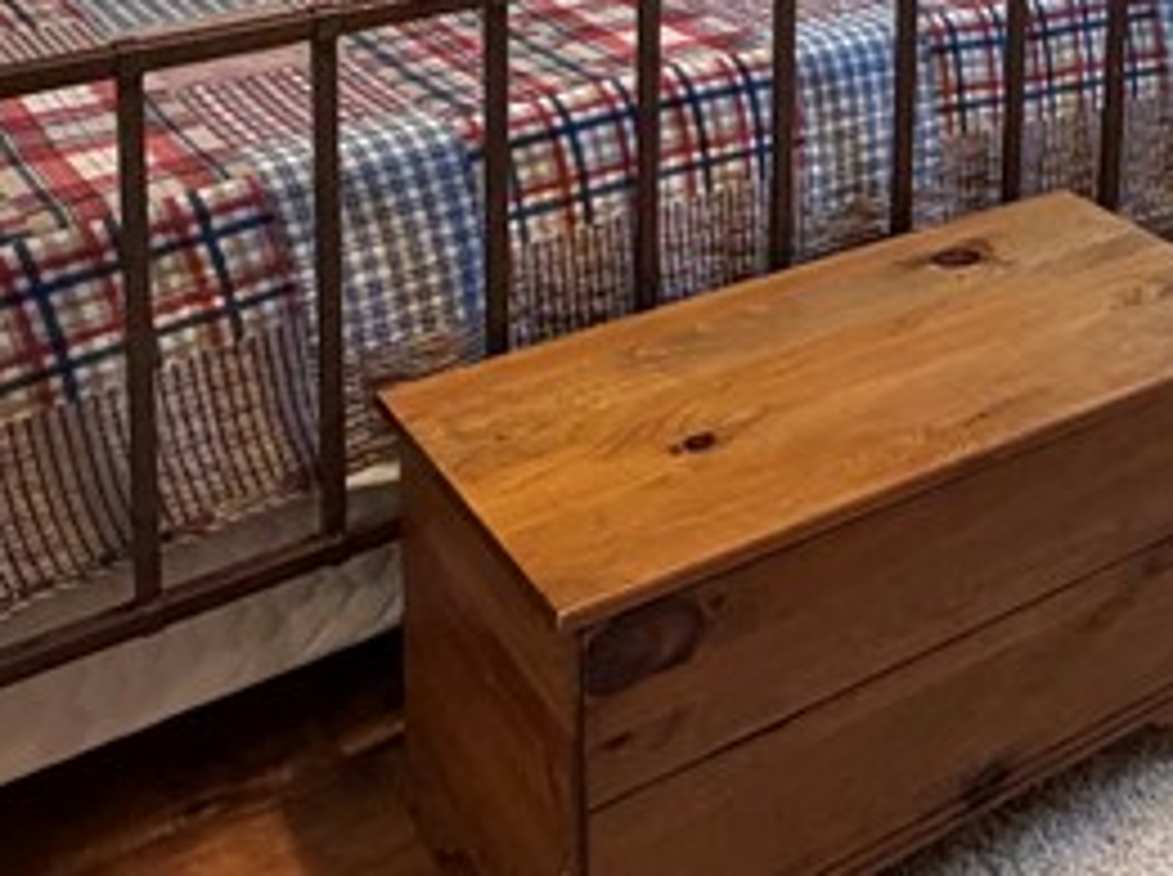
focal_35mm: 55
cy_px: -337
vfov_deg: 22.8
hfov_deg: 33.2
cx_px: 1056
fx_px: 1861
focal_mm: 2.22
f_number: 2.2
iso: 250
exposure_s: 1/60
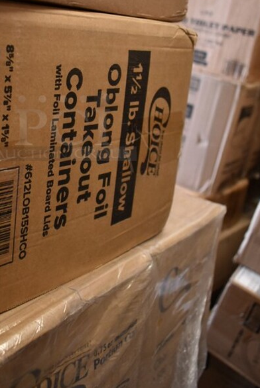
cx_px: 63
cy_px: 126
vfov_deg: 45.6
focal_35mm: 42
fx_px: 454
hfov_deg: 31.4
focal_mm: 18
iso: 1000
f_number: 3.5
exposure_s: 1/125
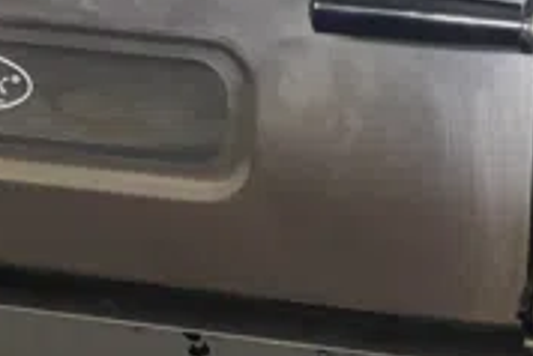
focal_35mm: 239
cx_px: 195
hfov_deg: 8.6
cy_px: 156
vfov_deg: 5.8
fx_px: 3541
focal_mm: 7.5
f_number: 2.2
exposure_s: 1/51
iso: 800
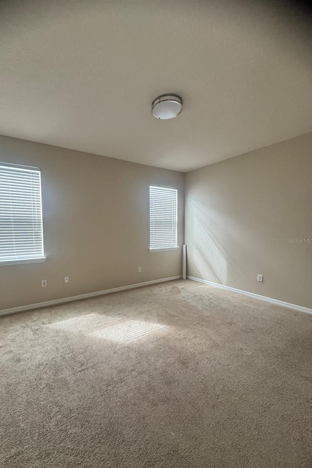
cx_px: 135
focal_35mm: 15
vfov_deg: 100.4
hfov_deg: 76.9
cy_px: 241
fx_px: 195
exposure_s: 1/99
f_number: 2.2
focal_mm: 2.22
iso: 320
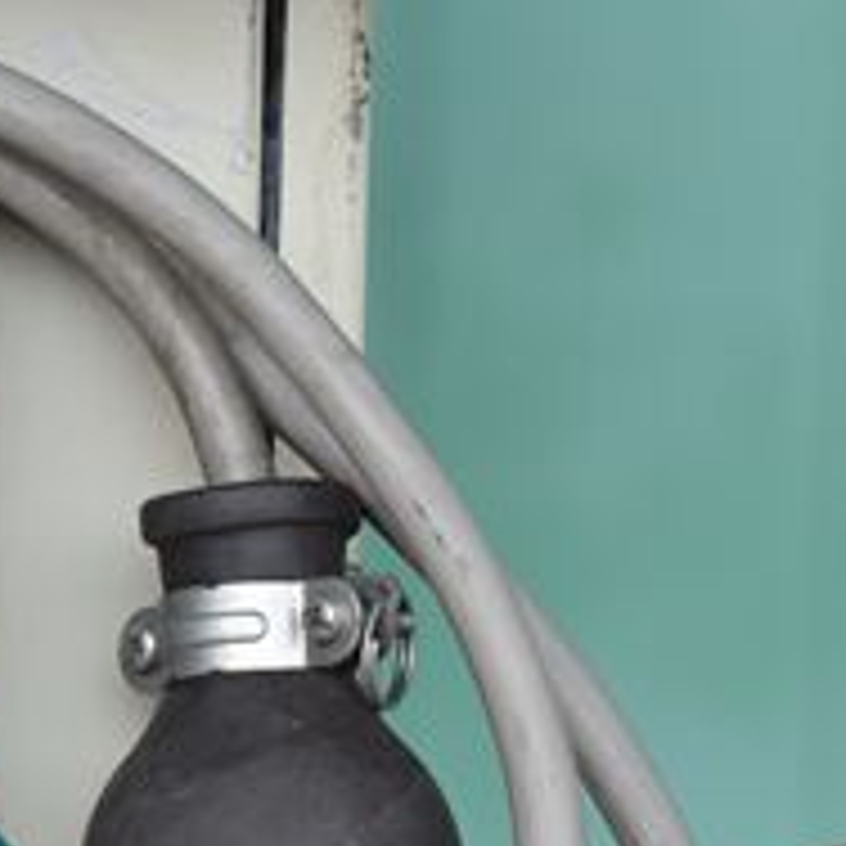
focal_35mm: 356
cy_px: 711
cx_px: 122
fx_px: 9847
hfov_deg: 4.9
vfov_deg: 4.9
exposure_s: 1/1600
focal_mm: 105
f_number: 6.3
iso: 1250
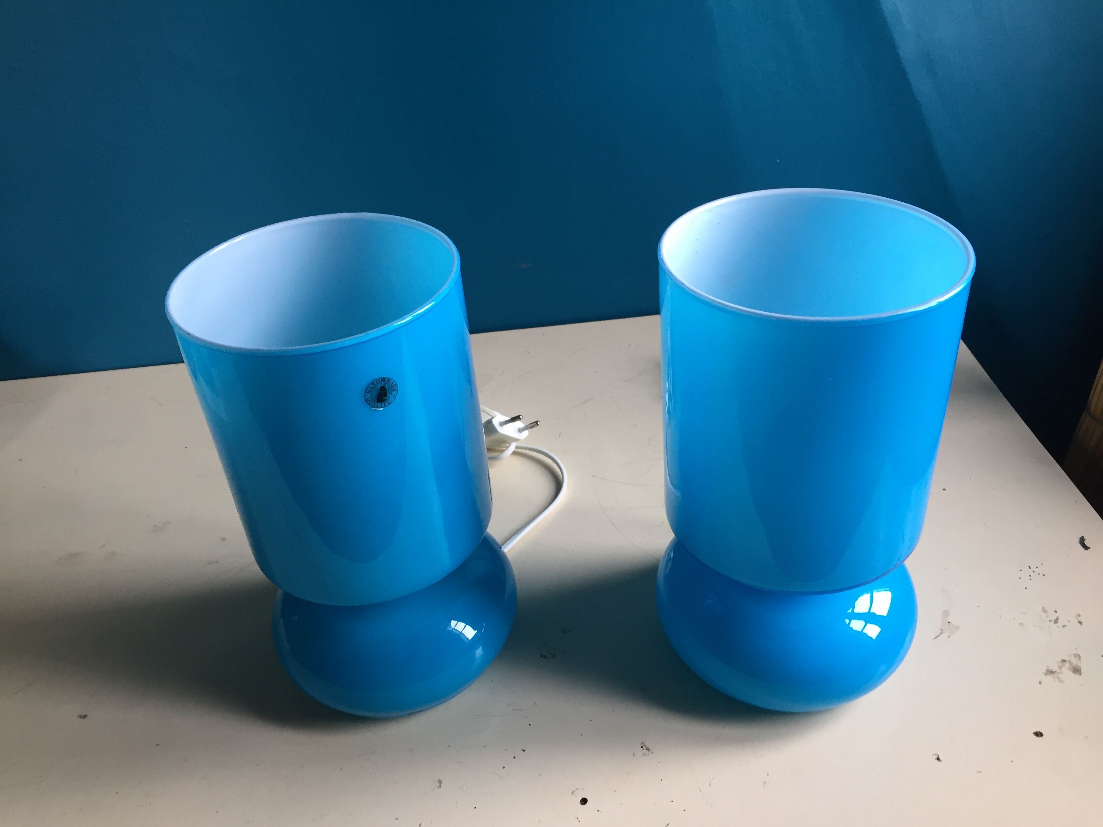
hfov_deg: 61.7
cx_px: 552
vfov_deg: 48.2
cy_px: 414
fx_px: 924
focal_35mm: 29
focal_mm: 4.15
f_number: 2.2
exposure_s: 1/33
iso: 40
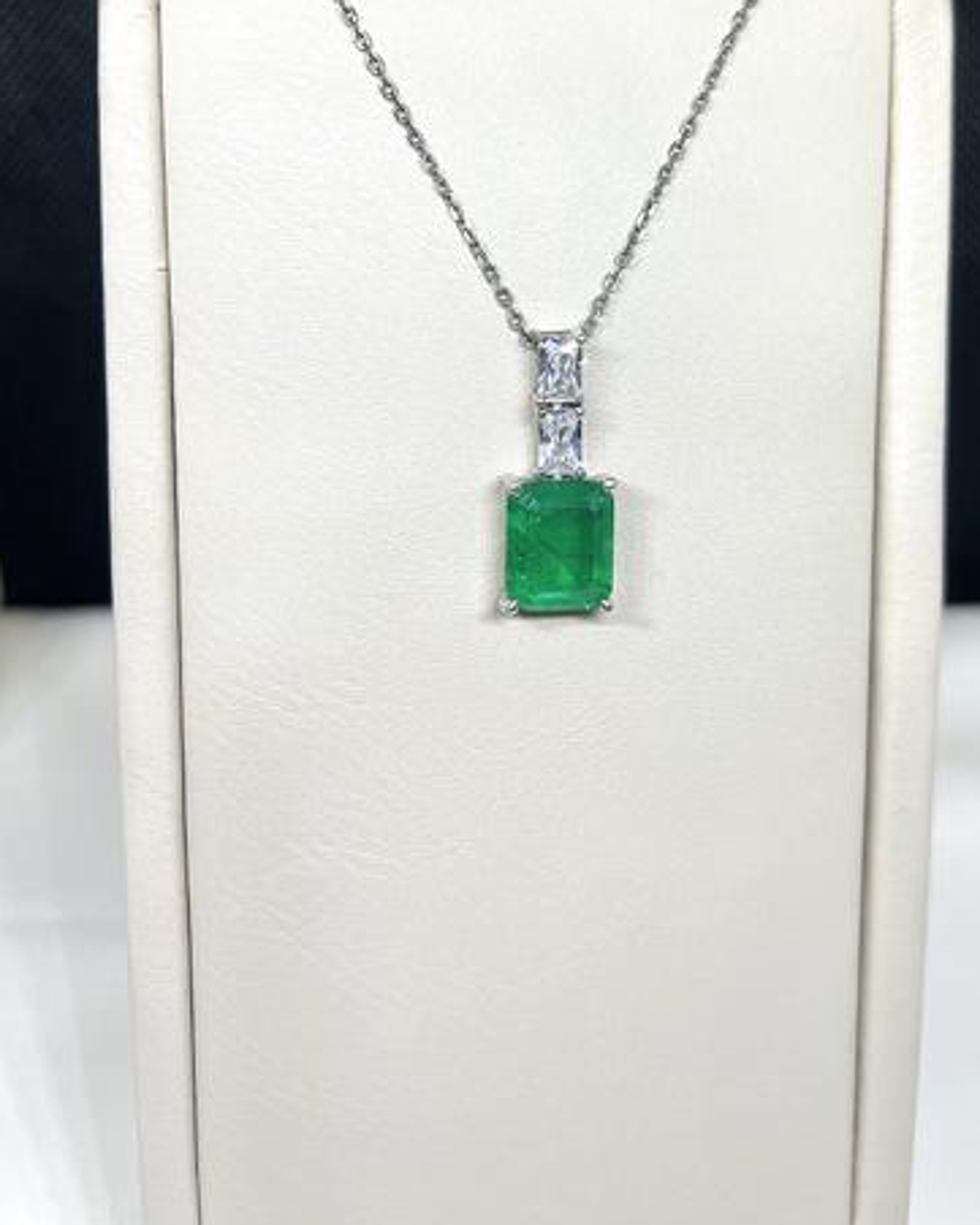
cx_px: 569
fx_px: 1232
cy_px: 418
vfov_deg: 51.9
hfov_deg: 43.2
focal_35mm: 34
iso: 40
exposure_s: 1/241
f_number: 1.5
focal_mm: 5.7
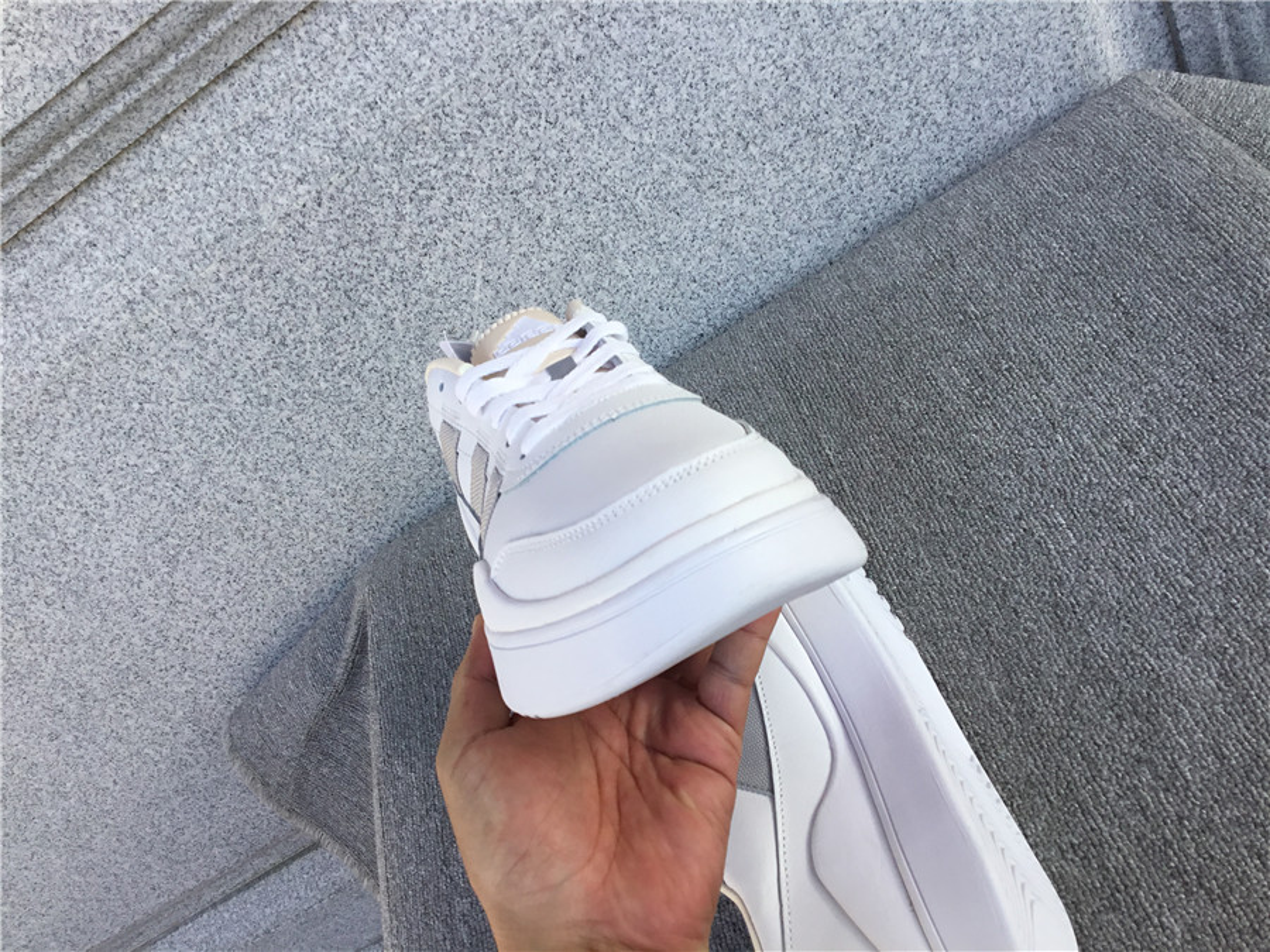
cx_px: 635
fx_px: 1137
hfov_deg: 58.4
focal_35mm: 31
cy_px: 476
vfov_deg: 45.4
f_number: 2.4
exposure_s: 1/233
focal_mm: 3.3
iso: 25
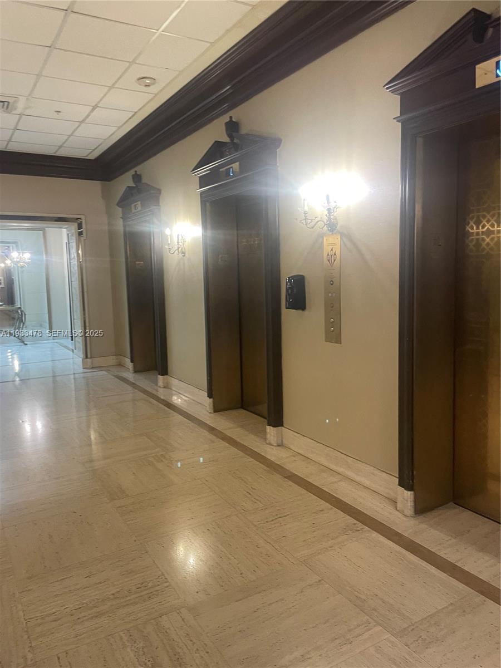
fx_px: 502
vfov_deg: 67.3
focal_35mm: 26
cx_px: 250
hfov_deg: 53.1
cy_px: 334
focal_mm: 4.2
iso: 200
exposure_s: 1/60
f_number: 1.6
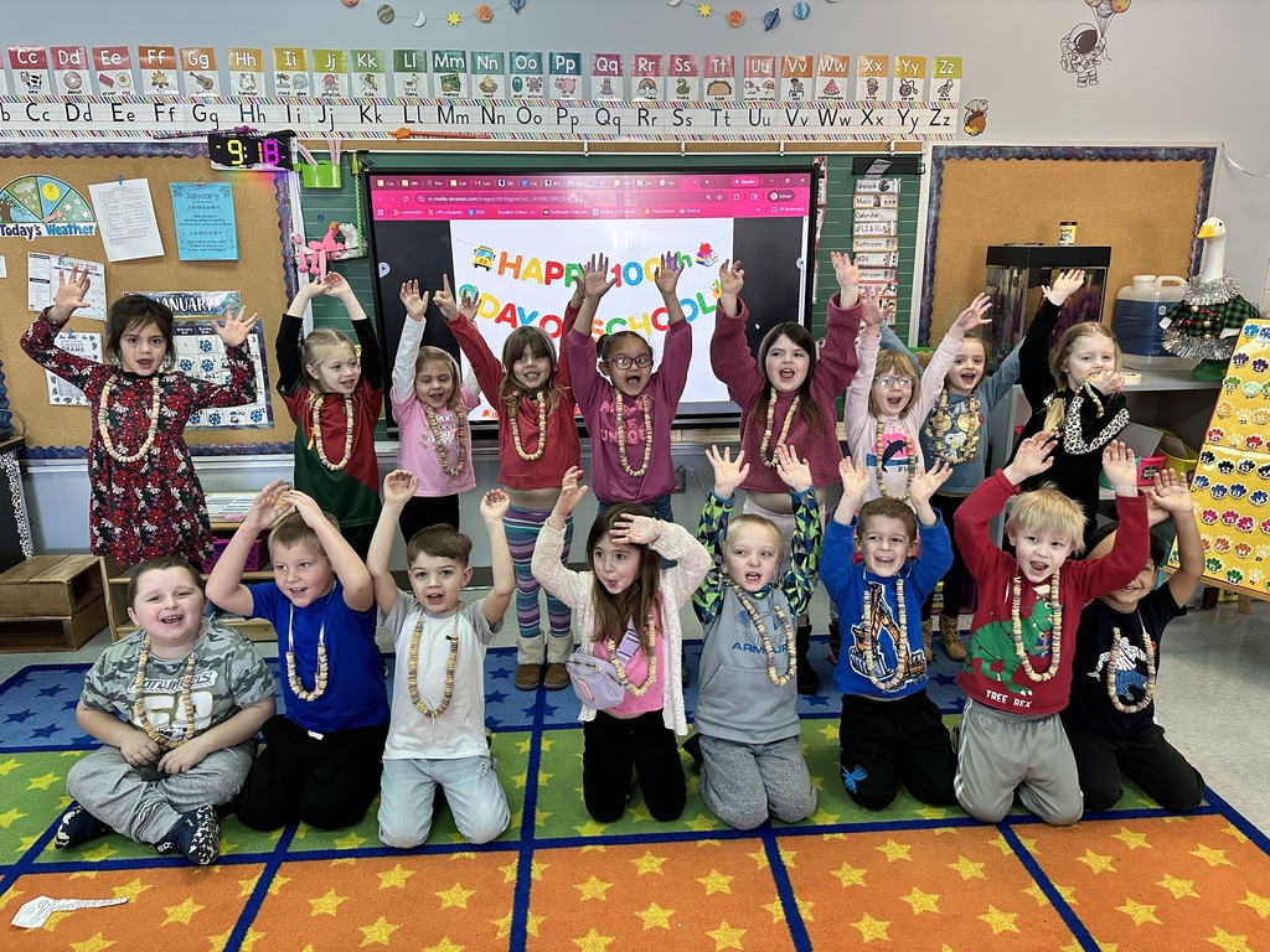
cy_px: 476
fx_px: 881
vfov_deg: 56.8
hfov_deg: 71.6
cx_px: 635
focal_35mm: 24
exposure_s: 1/60
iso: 200
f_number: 1.78
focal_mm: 6.86
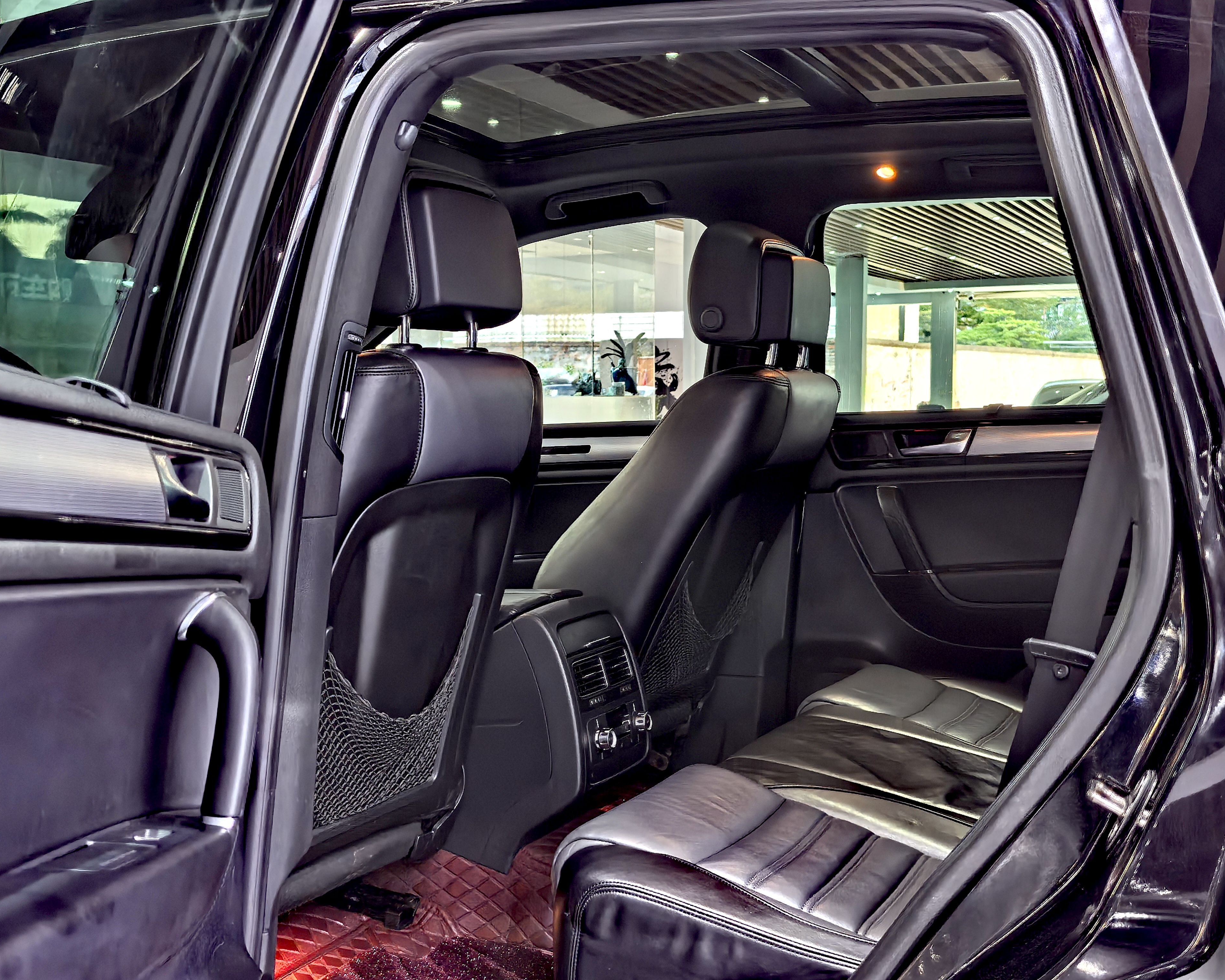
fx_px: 1595
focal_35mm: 44
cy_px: 492
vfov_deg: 34.2
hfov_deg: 42.0
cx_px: 618
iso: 320
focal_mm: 6.98
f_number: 1.4
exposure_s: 1/33.3
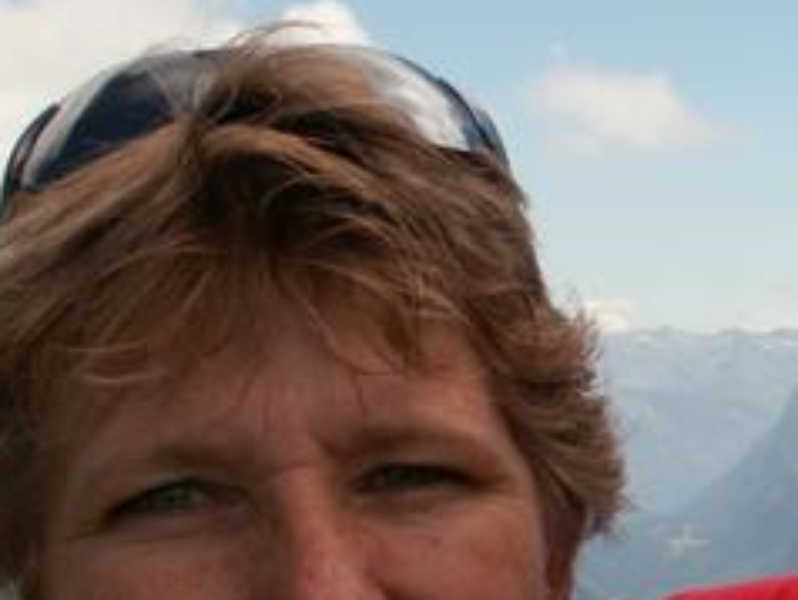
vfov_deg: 15.7
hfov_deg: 20.3
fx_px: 2169
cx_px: 764
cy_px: 352
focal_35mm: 94
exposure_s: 1/200
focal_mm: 5.86
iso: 50
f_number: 6.3
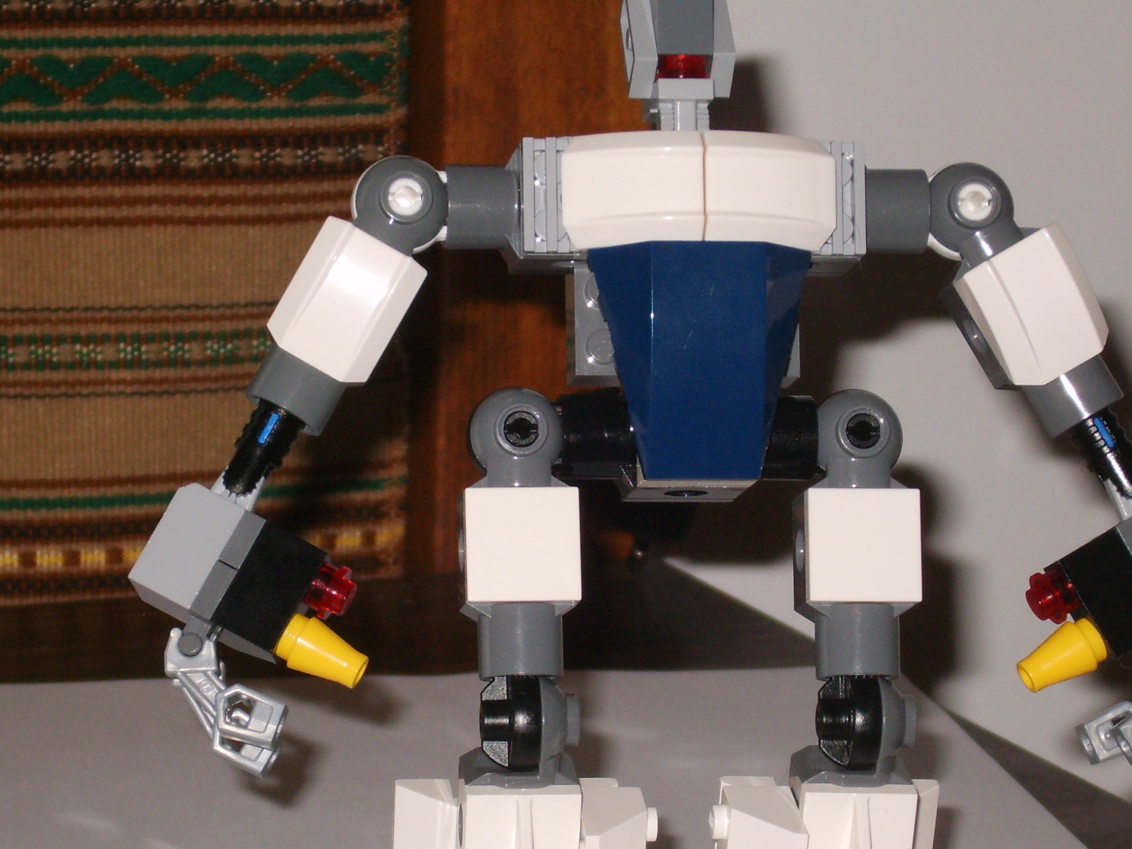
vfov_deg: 8.3
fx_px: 5853
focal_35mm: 179
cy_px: 524
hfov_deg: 11.0
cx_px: 614
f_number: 5.1
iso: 100
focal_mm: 22.2
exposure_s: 1/60
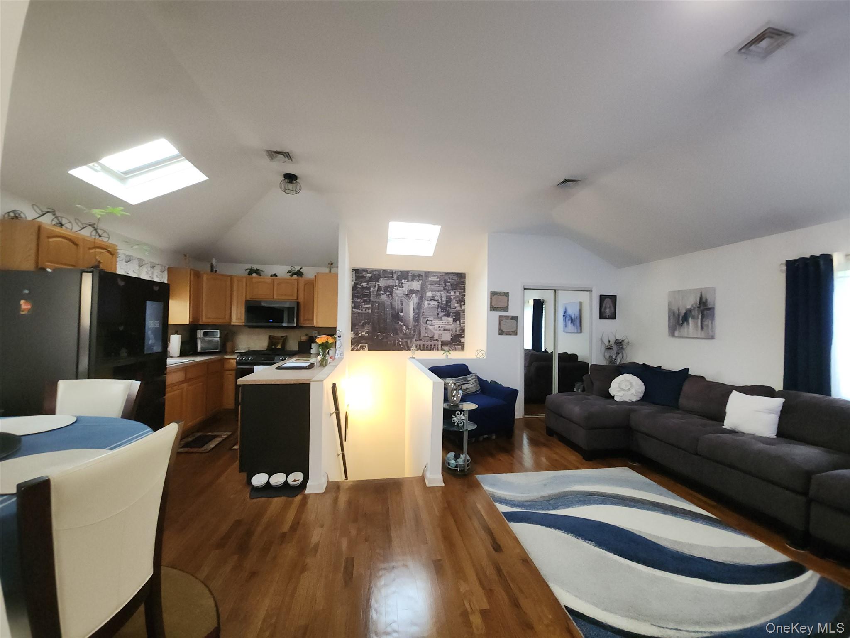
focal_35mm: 13
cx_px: 425
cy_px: 319
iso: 320
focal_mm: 2.2
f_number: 2.2
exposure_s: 1/40
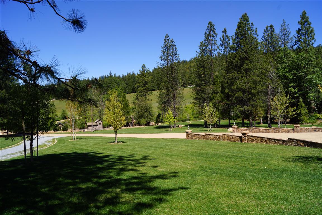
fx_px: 241
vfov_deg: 47.9
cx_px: 161
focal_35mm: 27
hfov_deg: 67.4
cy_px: 108
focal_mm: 18
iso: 100
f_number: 13
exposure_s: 1/160
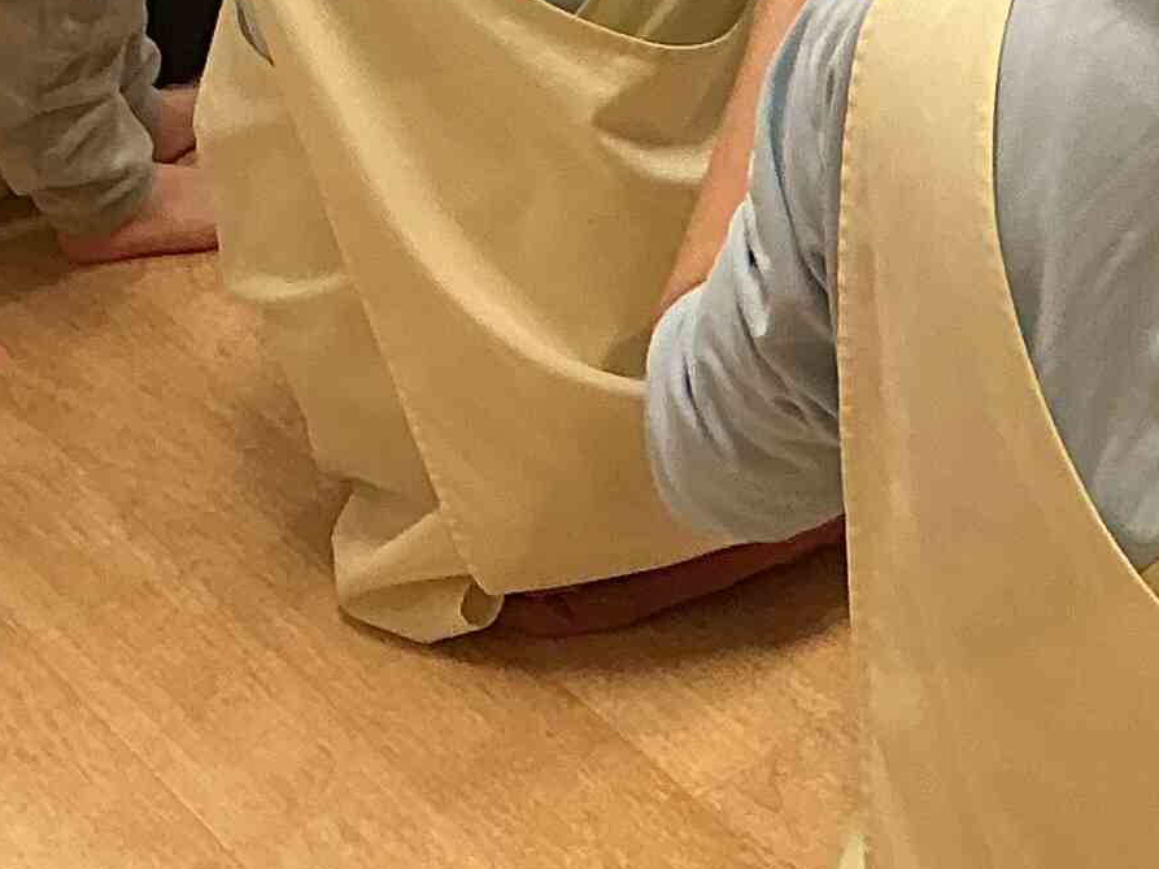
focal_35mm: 131
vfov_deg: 10.6
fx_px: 4384
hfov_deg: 13.5
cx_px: 2062
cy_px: -714
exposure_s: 1/120
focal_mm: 3
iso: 50
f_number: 1.8
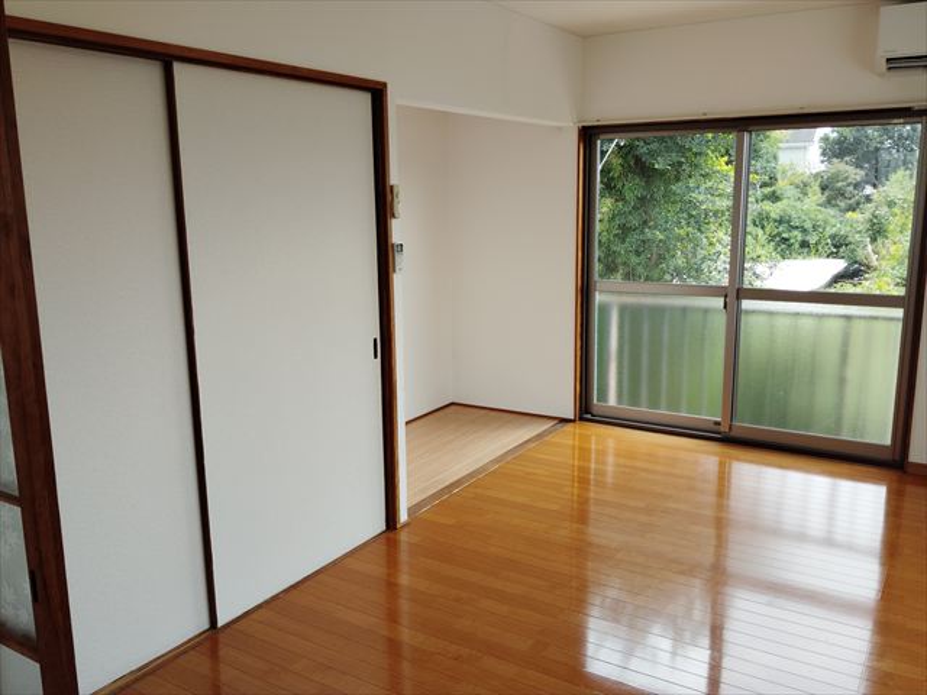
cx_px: 464
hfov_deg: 61.7
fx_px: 777
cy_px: 348
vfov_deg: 48.2
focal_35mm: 29
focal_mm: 4.25
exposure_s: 1/174
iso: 50
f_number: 1.8
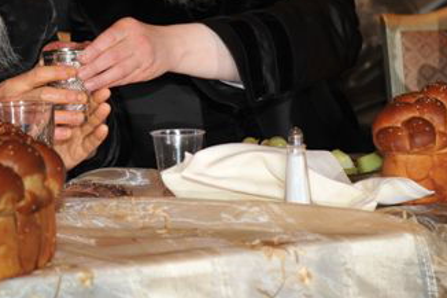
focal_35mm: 172
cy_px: 49
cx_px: 22
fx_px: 2134
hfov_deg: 11.9
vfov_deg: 8.0
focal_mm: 70
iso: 400
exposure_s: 1/160
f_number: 4.5
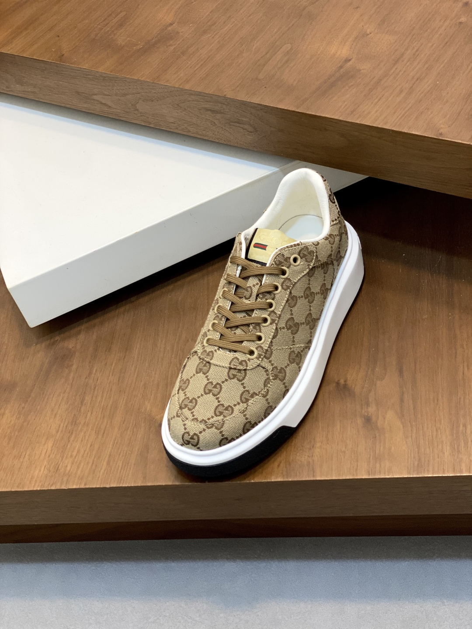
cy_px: 314
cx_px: 236
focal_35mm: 52
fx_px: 945
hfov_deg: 28.0
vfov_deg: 36.8
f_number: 2
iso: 64
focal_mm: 6
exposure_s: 1/100
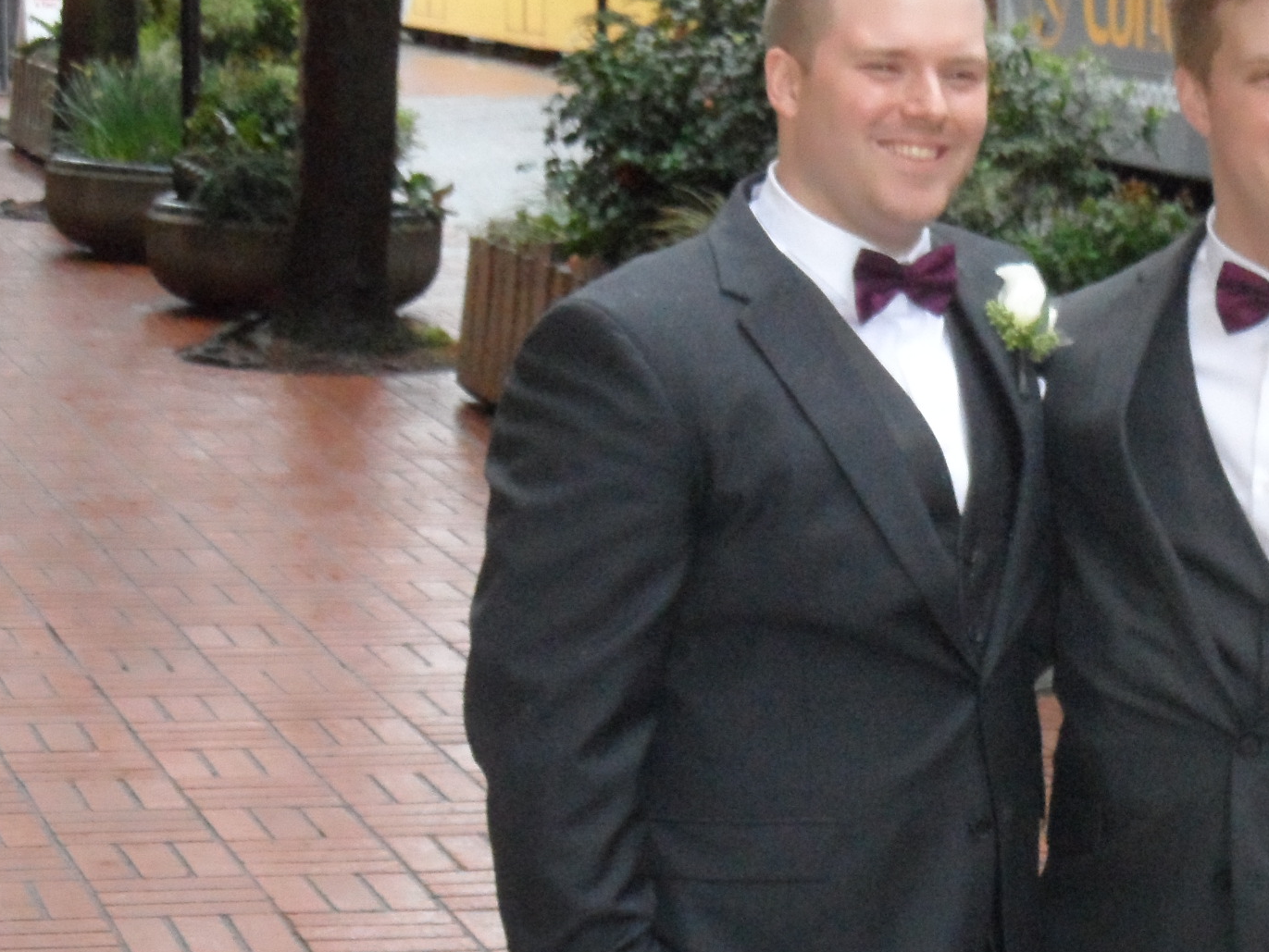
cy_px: 611
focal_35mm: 112
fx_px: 4107
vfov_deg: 13.2
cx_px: 1147
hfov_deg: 17.3
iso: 640
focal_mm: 10.3
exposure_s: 1/45
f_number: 4
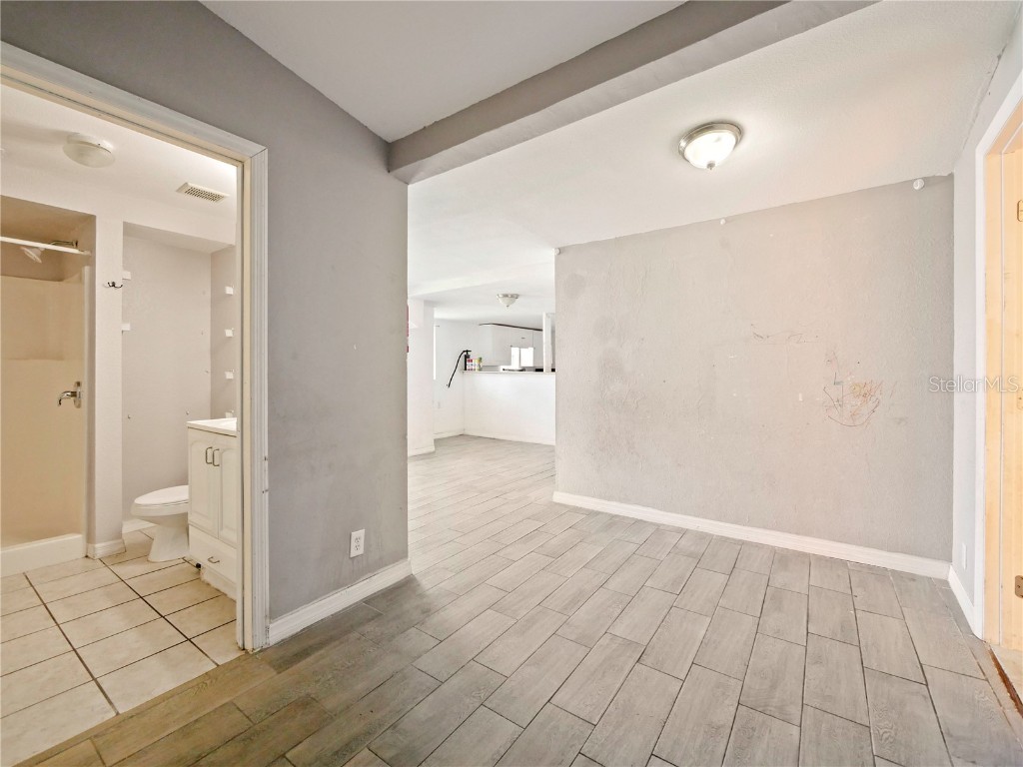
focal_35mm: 14
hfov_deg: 102.1
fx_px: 414
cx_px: 512
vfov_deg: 85.7
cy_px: 384
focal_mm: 7
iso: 800
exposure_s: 1/60
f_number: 4
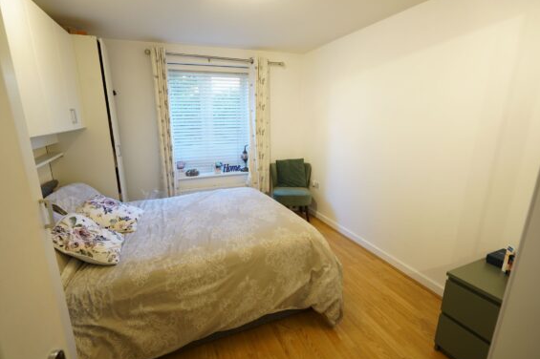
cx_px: 255
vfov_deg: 70.4
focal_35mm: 17
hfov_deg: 93.2
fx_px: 255
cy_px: 180
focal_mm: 16
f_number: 4.5
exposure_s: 1/25
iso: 400
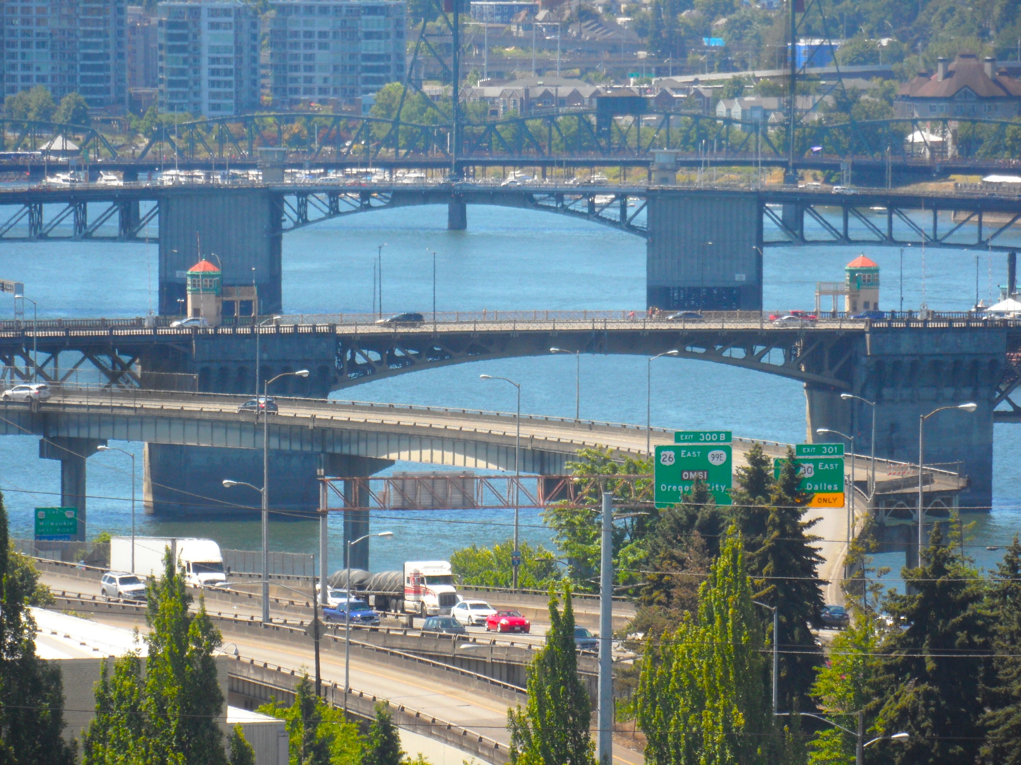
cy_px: 382
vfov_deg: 4.1
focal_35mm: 360
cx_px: 510
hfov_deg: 5.5
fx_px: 10618
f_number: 5.8
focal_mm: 58.5
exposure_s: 1/180
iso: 100
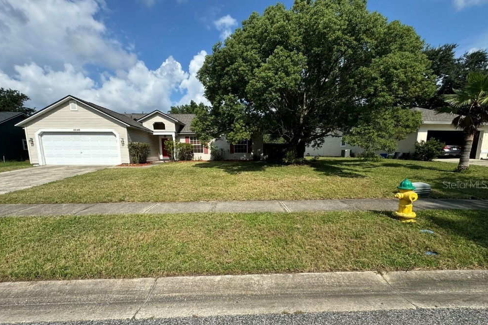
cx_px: 238
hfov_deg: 100.4
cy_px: 184
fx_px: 203
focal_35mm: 15
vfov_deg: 77.0
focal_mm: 2.22
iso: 50
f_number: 2.2
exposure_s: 1/2028
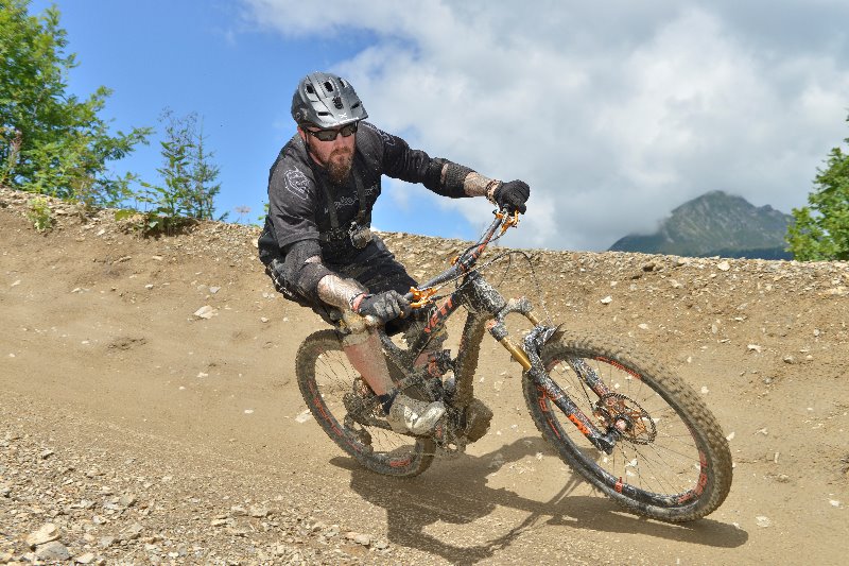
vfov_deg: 35.0
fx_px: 896
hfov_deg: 50.7
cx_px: 424
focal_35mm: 38
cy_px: 283
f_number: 7.1
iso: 400
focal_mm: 38
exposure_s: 1/1600
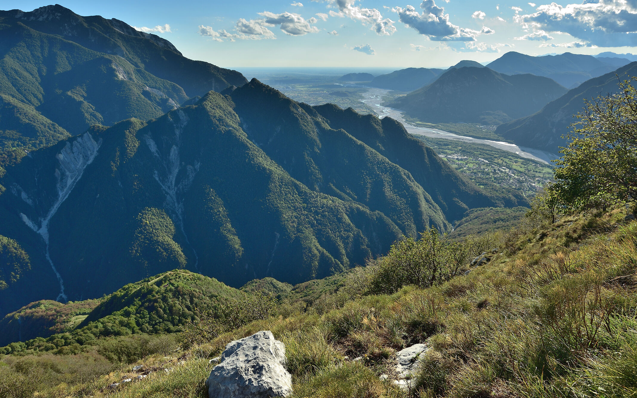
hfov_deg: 77.1
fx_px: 399
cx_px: 335
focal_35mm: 23
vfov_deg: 53.0
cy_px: 203
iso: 100
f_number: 8
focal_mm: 20
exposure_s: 1/250
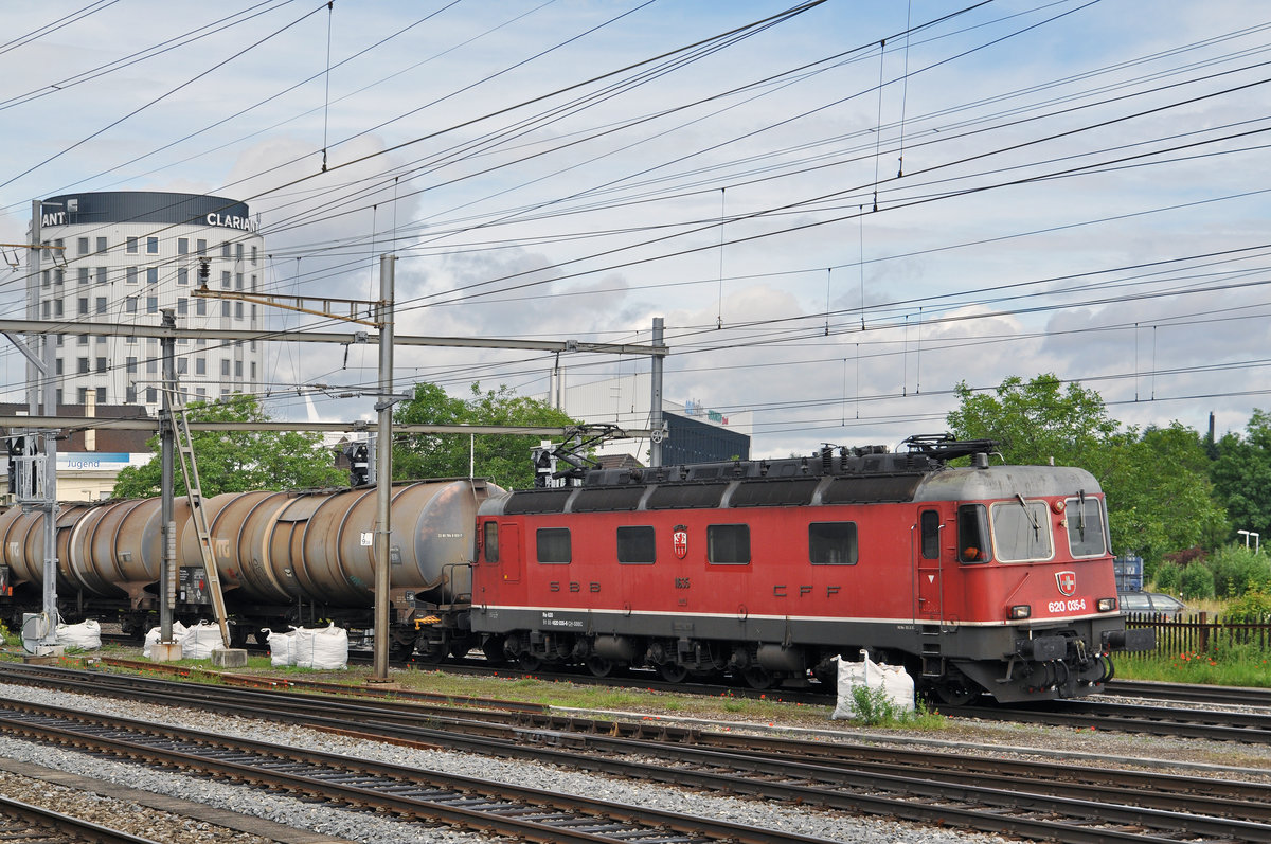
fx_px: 2433
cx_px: 636
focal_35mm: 69
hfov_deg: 29.3
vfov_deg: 19.7
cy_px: 422
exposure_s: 1/1000
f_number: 5.6
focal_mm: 46
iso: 250
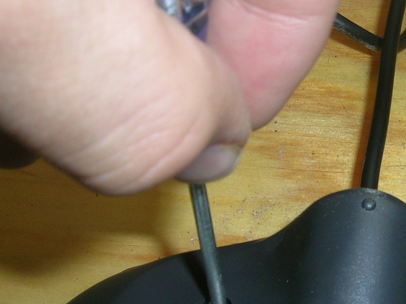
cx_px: 312
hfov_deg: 28.5
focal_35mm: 67
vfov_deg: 21.9
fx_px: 786
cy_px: 187
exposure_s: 1/60.1
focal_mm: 5.4
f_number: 4.8
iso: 50
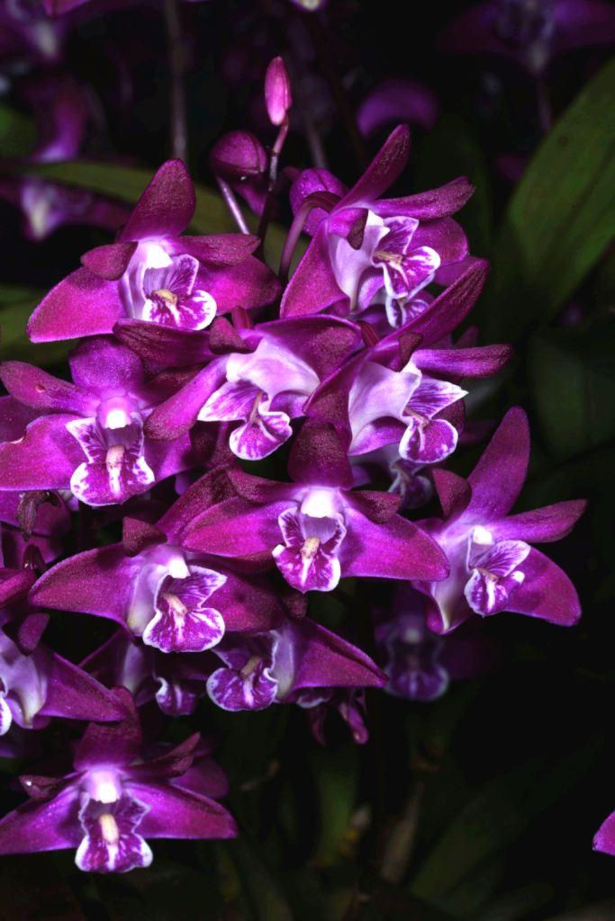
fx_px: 2305
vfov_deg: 22.6
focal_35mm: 90
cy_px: 460
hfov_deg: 15.2
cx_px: 308
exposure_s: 1/250
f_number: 32
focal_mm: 90
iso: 64
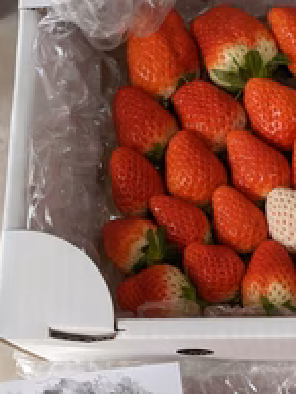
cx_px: 292
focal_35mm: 56
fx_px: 638
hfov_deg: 25.0
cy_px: 372
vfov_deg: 32.2
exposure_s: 1/133
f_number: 1.8
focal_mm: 4.44
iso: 49
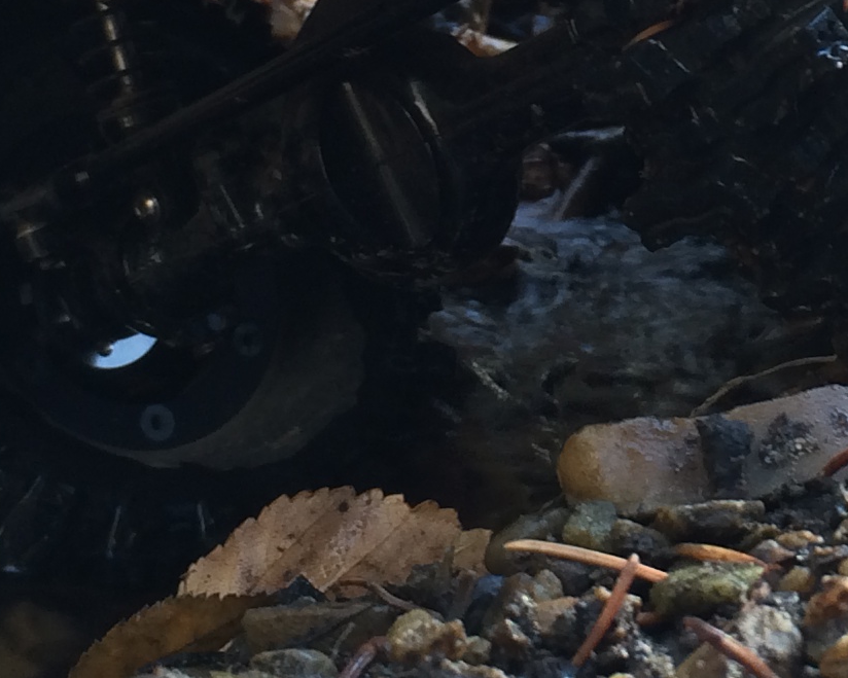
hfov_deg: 16.3
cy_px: 4
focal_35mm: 116
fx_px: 2911
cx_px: 775
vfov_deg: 13.1
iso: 40
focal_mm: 4.12
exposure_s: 1/40
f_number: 2.2
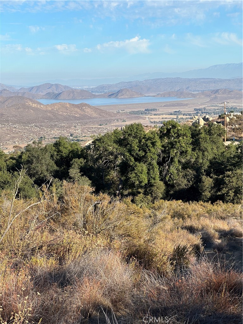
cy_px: 162
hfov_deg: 19.1
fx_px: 721
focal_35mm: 77
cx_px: 122
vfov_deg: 25.3
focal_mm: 9
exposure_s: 1/544
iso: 32
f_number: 2.8
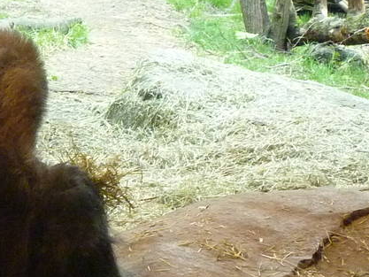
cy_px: 195
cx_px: -135
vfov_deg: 9.2
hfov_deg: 11.9
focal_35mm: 161
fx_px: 1717
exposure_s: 1/50
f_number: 3.7
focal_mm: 6.9
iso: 400
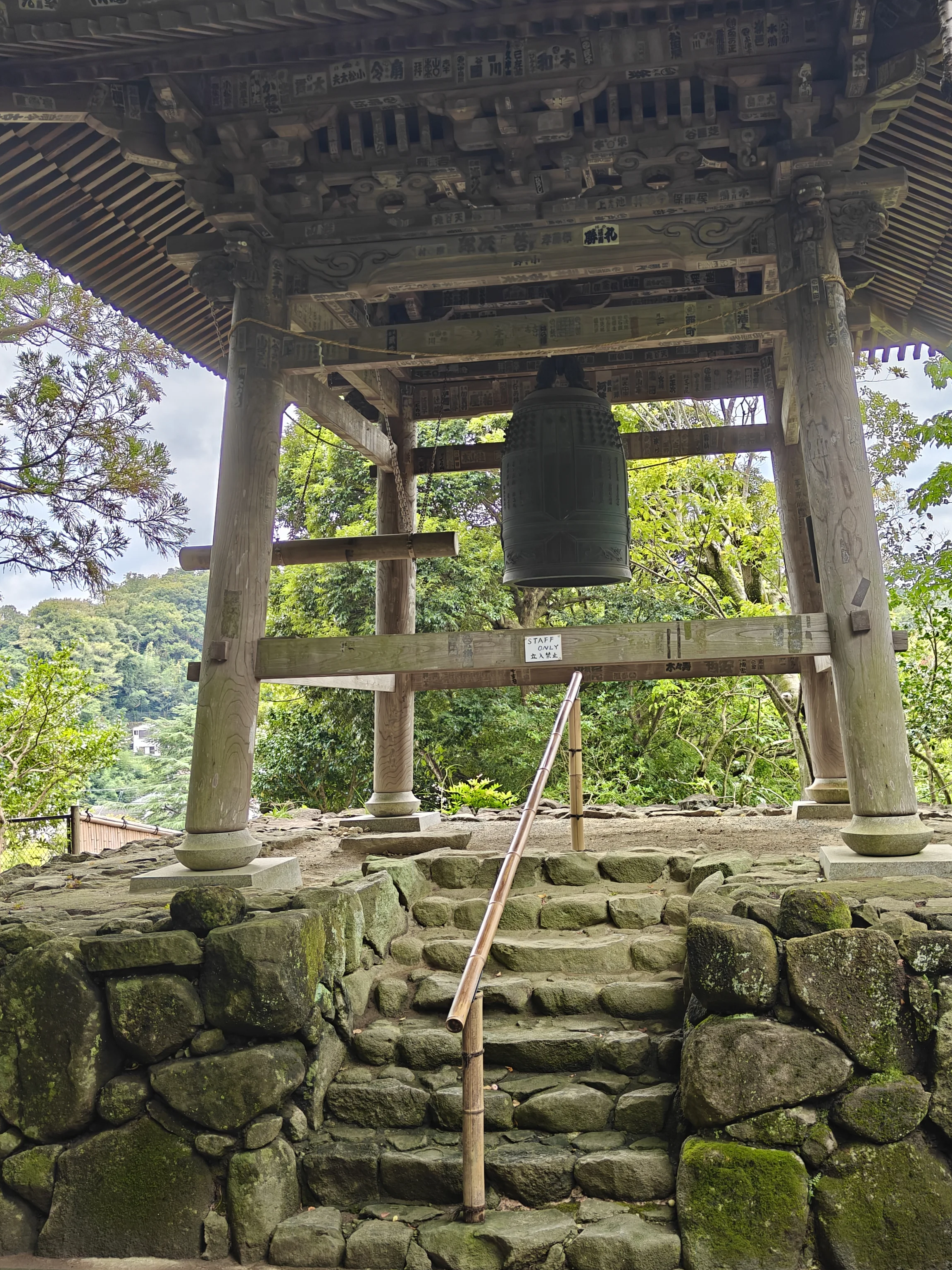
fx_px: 1173
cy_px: 690
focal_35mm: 32
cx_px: 576
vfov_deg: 56.7
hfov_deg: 43.9
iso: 160
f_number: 1.8
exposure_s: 1/200
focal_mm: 5.59
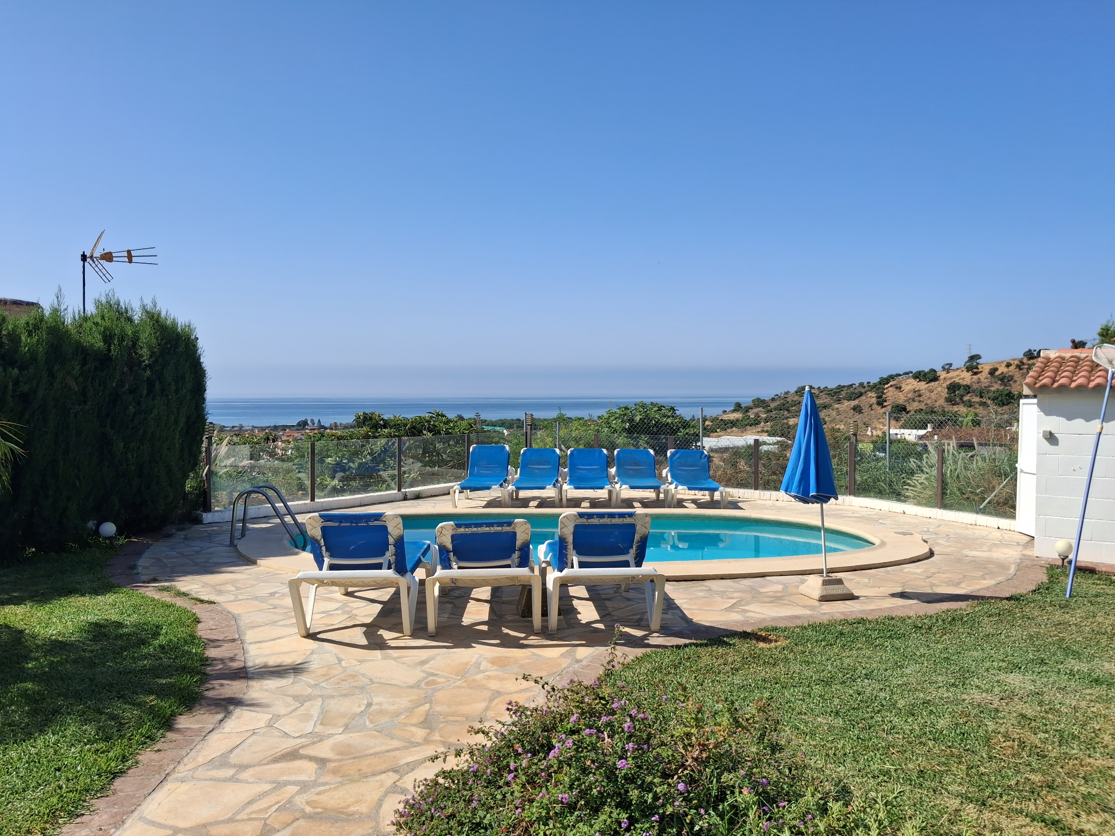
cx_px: 558
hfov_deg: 65.3
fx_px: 870
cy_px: 418
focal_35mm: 27
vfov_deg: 51.4
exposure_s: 1/753
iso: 20
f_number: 1.8
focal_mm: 4
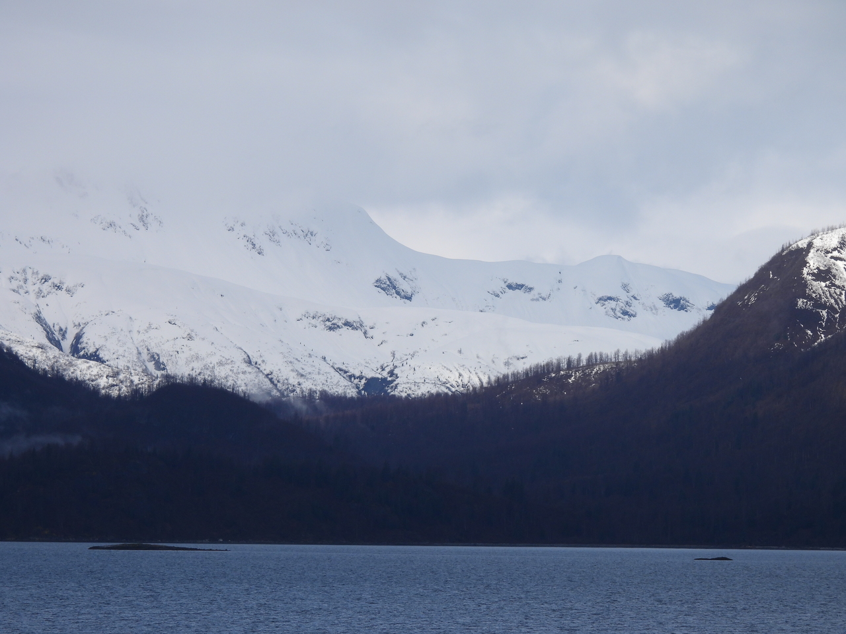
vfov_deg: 5.7
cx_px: 423
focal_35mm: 260
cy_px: 317
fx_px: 6354
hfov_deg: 7.6
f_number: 4.5
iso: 100
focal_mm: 46.4
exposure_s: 1/800
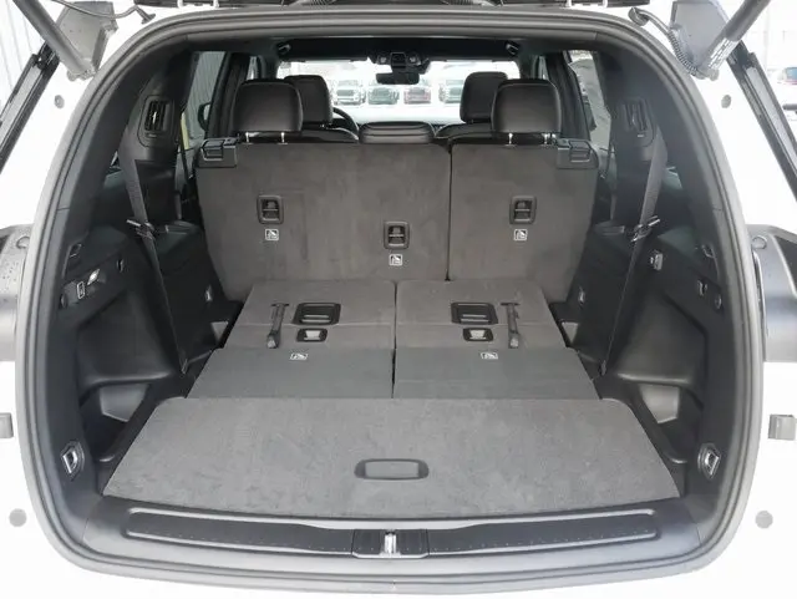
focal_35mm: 34
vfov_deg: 41.8
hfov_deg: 53.9
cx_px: 398
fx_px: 783
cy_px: 300
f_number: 10
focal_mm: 17
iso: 1250
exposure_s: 1/60
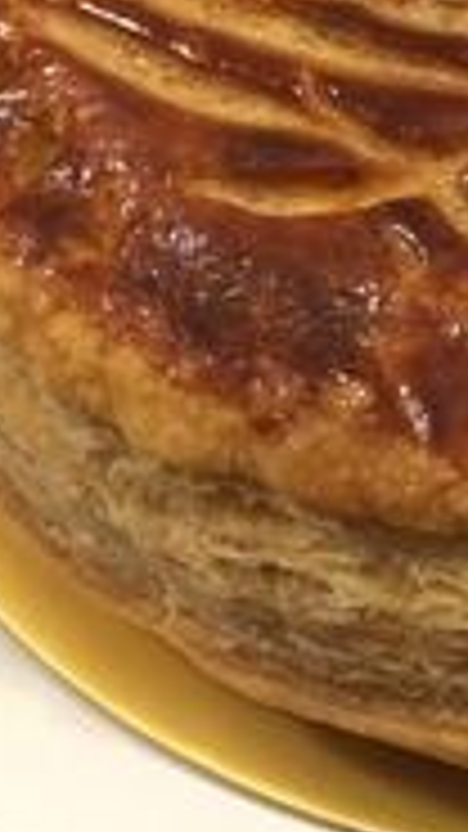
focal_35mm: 77
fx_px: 1699
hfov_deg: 14.3
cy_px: 94
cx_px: 765
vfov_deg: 26.7
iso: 250
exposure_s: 1/20
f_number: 2.2
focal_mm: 4.15
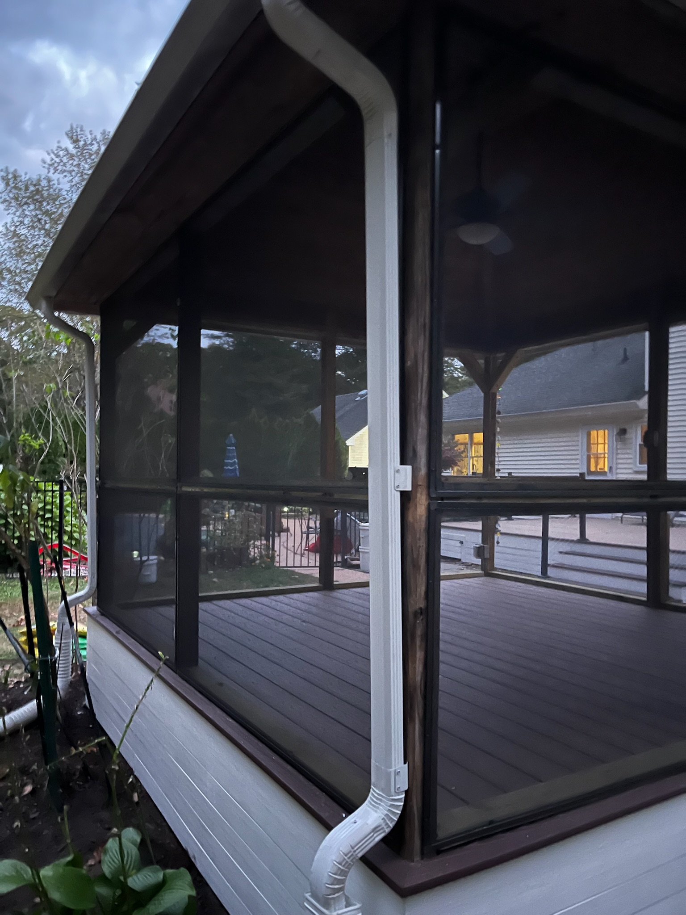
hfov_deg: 53.1
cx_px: 343
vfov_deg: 67.3
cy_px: 458
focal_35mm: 26
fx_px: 687
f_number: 1.6
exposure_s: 1/5
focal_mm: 5.1
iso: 1250
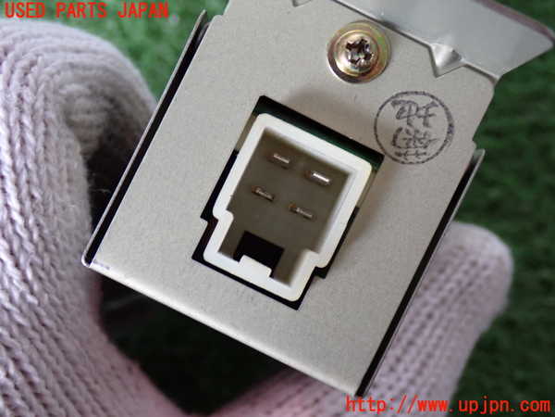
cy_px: 208
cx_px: 278
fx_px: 930
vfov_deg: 25.2
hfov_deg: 33.2
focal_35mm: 58
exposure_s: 1/20
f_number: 3.5
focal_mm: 10.35
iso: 800
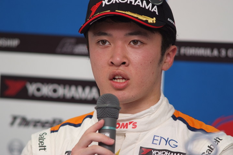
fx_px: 1747
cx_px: 116
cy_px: 78
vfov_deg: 5.1
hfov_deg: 7.6
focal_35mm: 270
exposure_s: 1/250
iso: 400
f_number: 2.8
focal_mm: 180
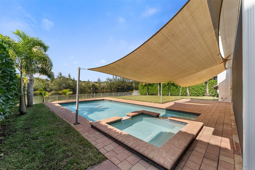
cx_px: 128
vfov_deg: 81.2
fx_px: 99
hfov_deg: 104.3
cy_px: 85
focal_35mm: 14
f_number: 9
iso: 100
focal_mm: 14
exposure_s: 1/30
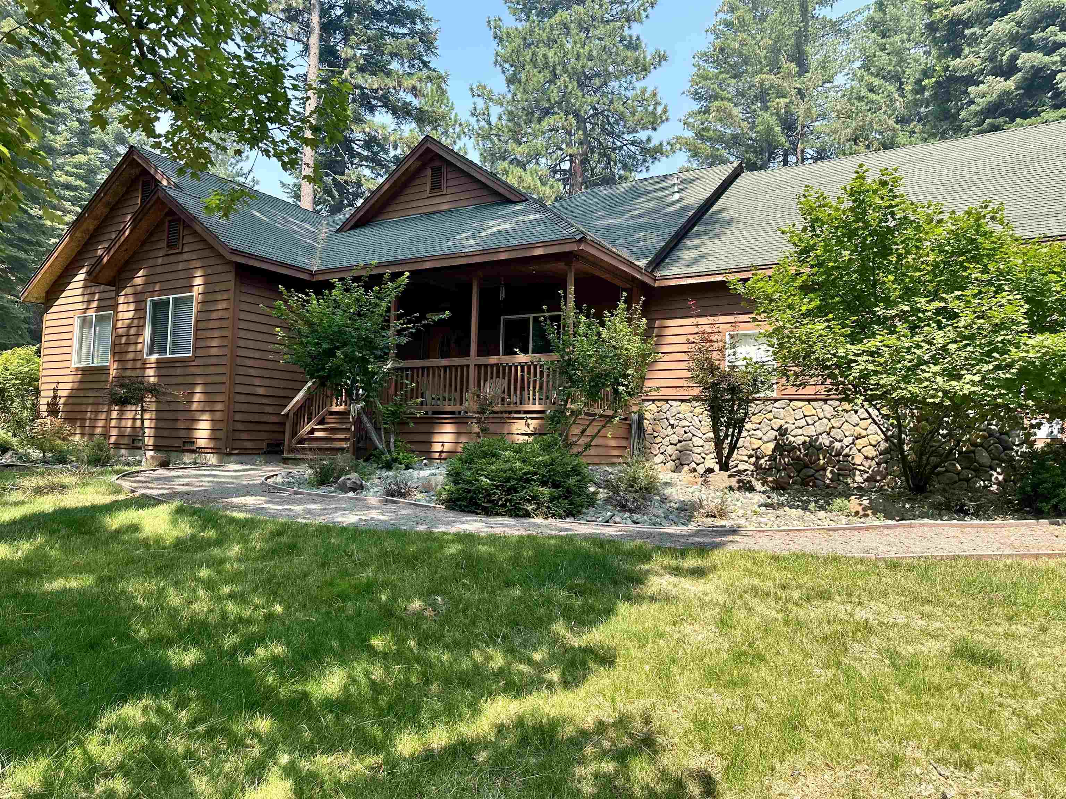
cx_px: 533
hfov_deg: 71.6
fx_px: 739
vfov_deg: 56.8
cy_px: 400
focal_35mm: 24
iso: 80
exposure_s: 1/1131
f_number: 1.78
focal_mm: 6.86
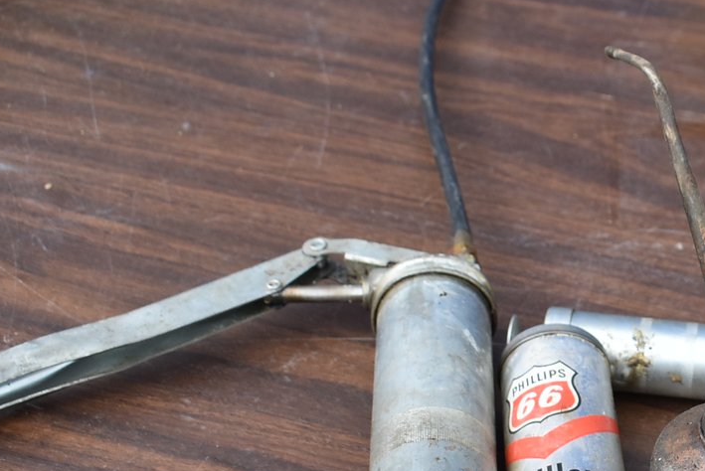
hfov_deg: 24.6
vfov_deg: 17.2
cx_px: 685
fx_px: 1548
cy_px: 379
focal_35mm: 79
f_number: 5
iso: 400
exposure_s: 1/250
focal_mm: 22
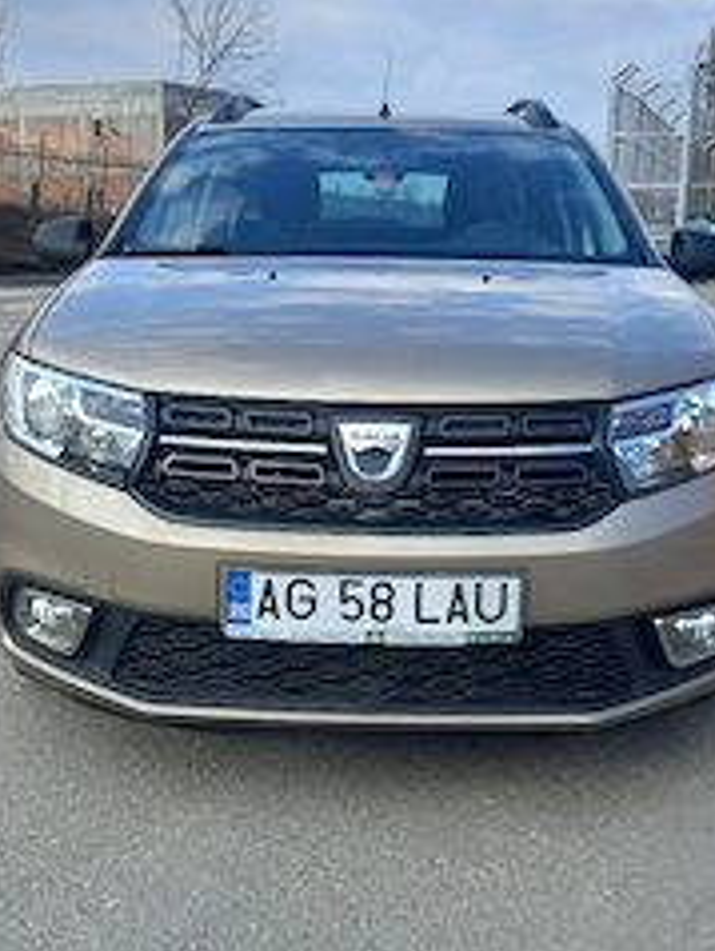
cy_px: 476
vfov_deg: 44.8
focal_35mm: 42
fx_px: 1155
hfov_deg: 34.4
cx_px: 367
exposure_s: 1/357
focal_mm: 4.6
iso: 25
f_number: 2
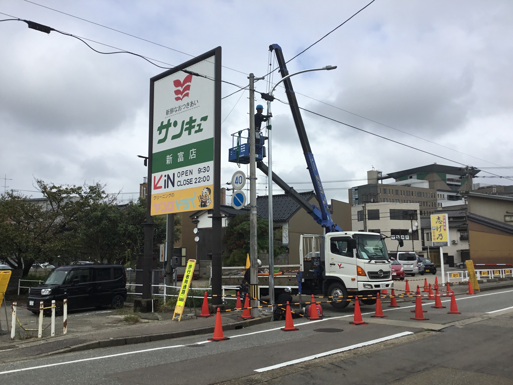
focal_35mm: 31
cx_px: 256
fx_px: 459
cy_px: 192
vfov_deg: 45.4
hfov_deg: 58.4
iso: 25
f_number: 2.4
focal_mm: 3.3
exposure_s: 1/1631
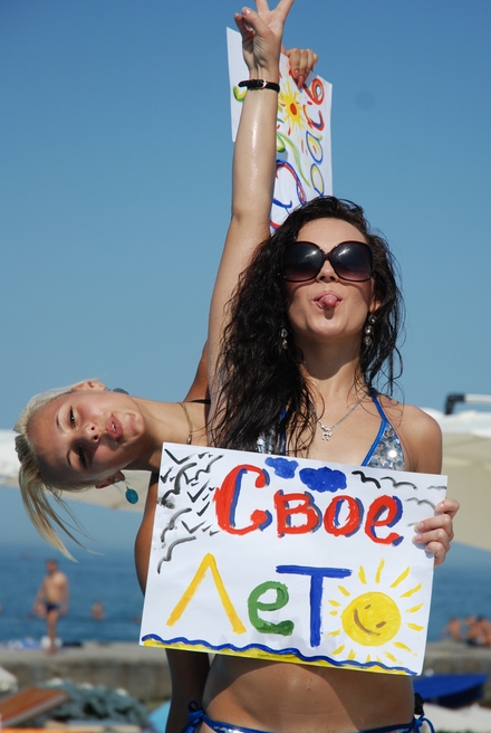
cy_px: 375
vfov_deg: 16.0
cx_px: 289
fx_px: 2607
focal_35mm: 128
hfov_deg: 10.8
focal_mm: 70
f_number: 4.5
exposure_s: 1/1250
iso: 125
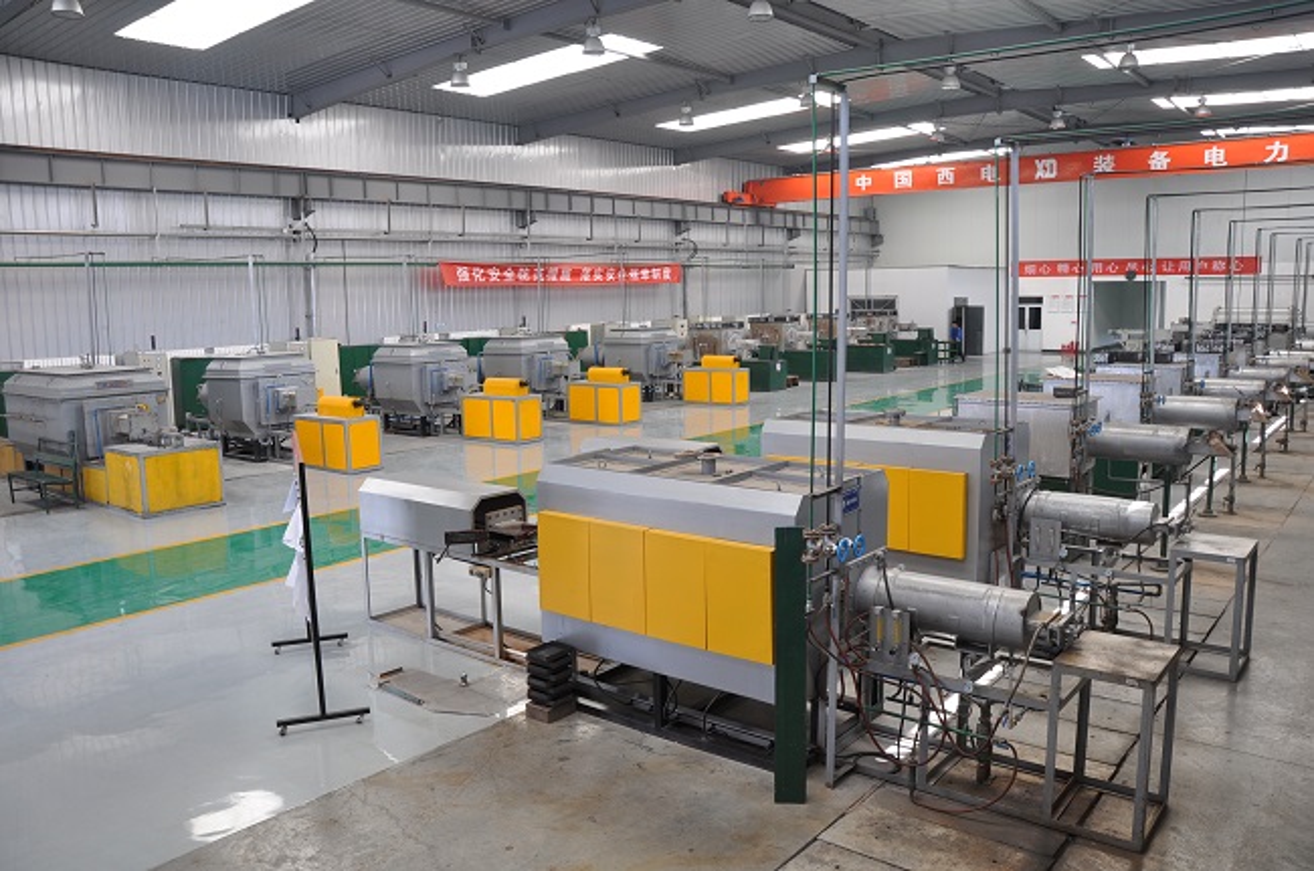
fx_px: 984
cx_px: 657
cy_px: 436
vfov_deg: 47.8
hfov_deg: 67.5
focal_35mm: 27
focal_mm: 18
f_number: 5.6
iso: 200
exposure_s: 1/30
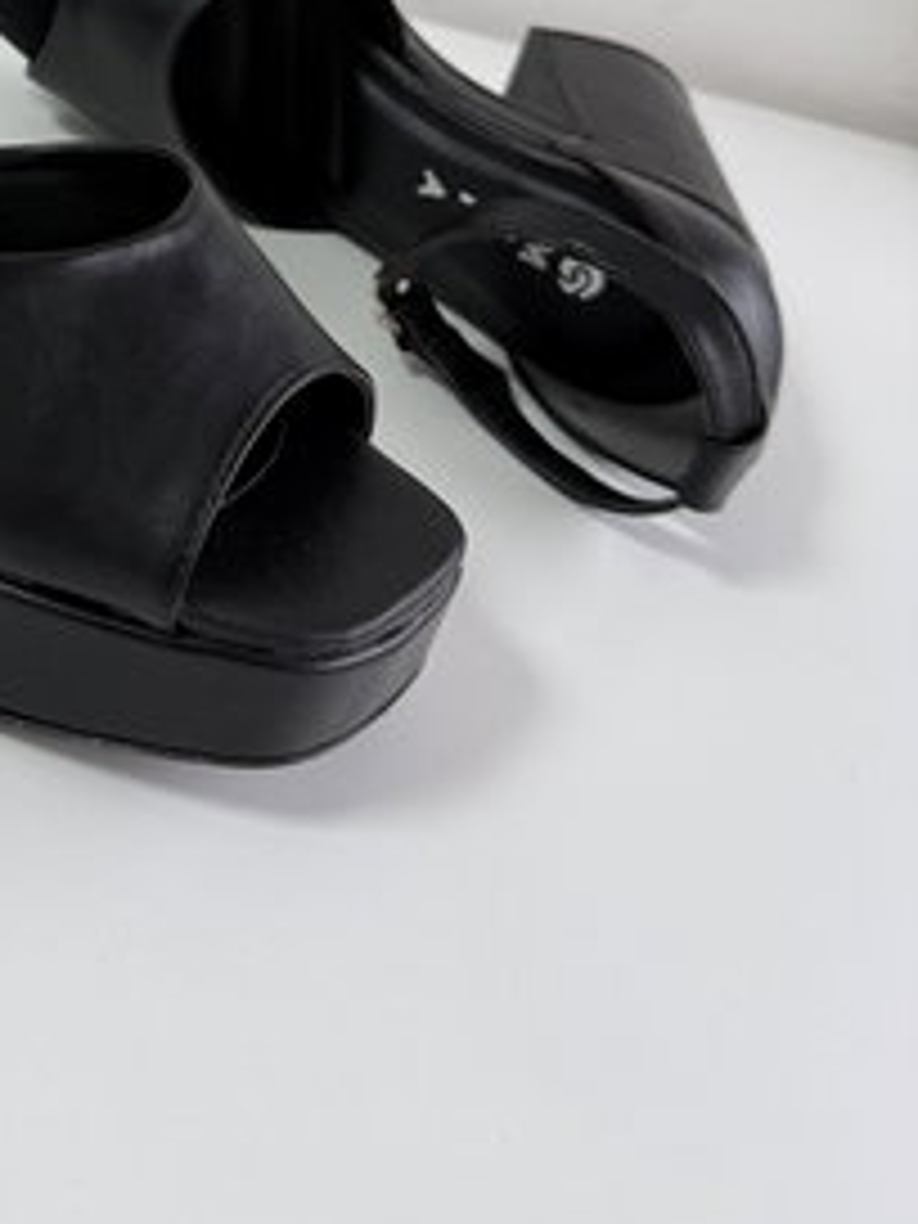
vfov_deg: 38.0
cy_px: 146
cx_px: 22
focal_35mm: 47
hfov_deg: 29.1
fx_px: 1662
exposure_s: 1/100
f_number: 1.78
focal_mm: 6.76
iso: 100
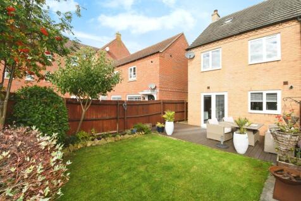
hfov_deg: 100.4
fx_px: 125
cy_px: 100
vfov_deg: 77.3
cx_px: 150
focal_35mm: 15
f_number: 13
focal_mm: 10
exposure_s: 1/250
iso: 800
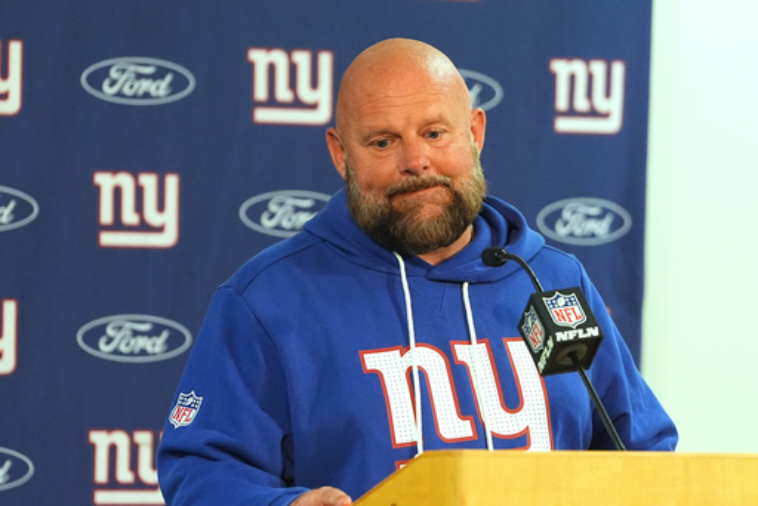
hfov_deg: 6.9
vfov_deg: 4.6
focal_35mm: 300
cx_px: 379
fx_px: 6320
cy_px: 253
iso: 4000
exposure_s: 1/500
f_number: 3.2
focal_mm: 200
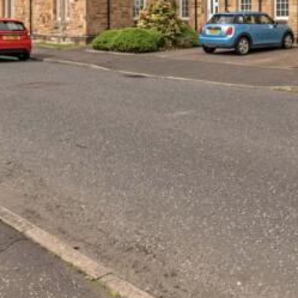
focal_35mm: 42
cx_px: 250
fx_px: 409
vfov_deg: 36.6
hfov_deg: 38.1
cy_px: 11
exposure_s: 1/2500
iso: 800
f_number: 9
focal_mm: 12
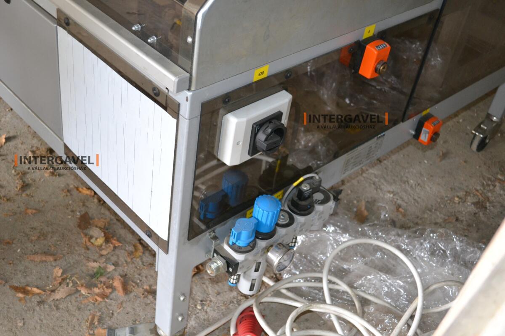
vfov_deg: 29.9
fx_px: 631
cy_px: 168
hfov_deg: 43.6
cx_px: 252
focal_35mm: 45
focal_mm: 30
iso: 1250
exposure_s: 1/60
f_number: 4.5
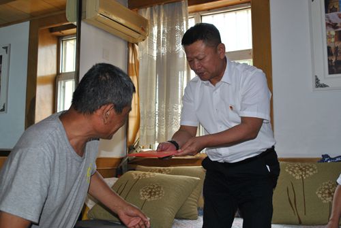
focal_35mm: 39
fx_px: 370
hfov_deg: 49.5
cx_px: 170
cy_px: 114
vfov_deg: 34.3
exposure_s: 1/60
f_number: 4.2
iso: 200
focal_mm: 26
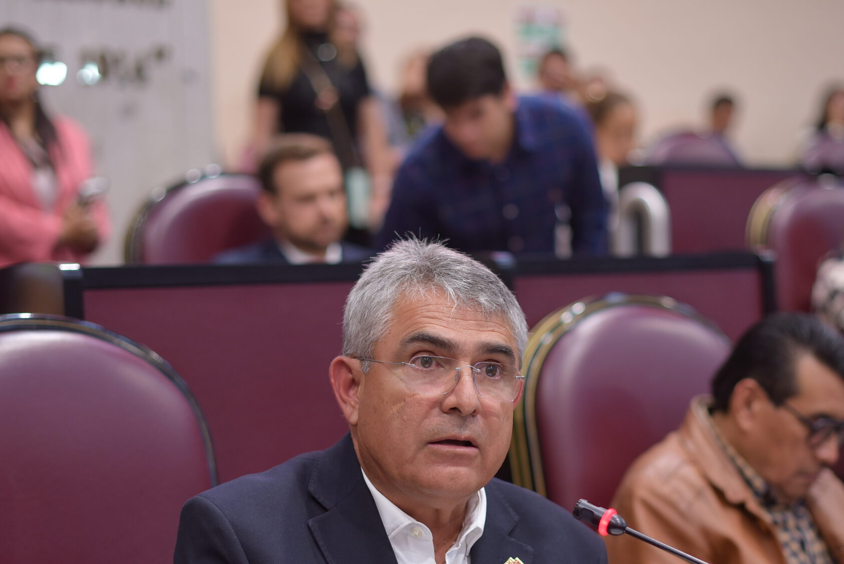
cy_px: 404
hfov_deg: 26.6
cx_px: 461
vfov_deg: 17.9
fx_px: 1782
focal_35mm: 76
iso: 400
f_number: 1.4
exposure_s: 1/125
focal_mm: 50
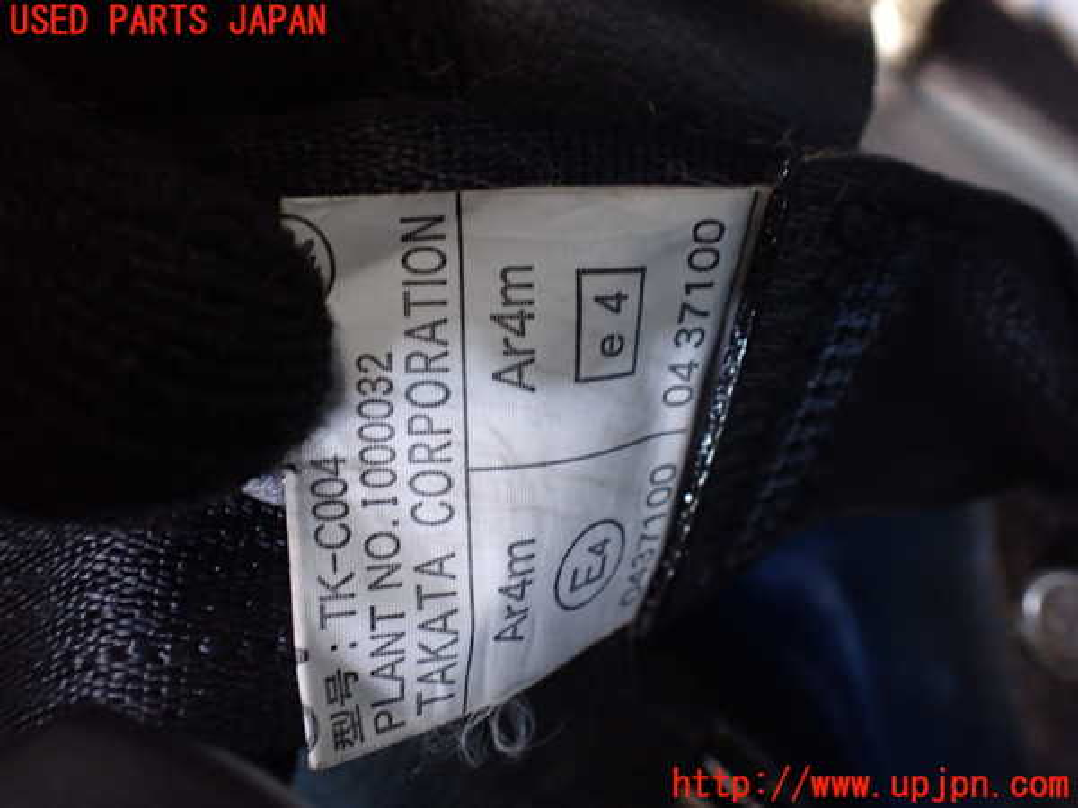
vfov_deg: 46.8
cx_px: 539
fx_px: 934
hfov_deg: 60.0
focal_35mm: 30
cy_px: 404
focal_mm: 5.4
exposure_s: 1/30
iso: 800
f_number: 2.3
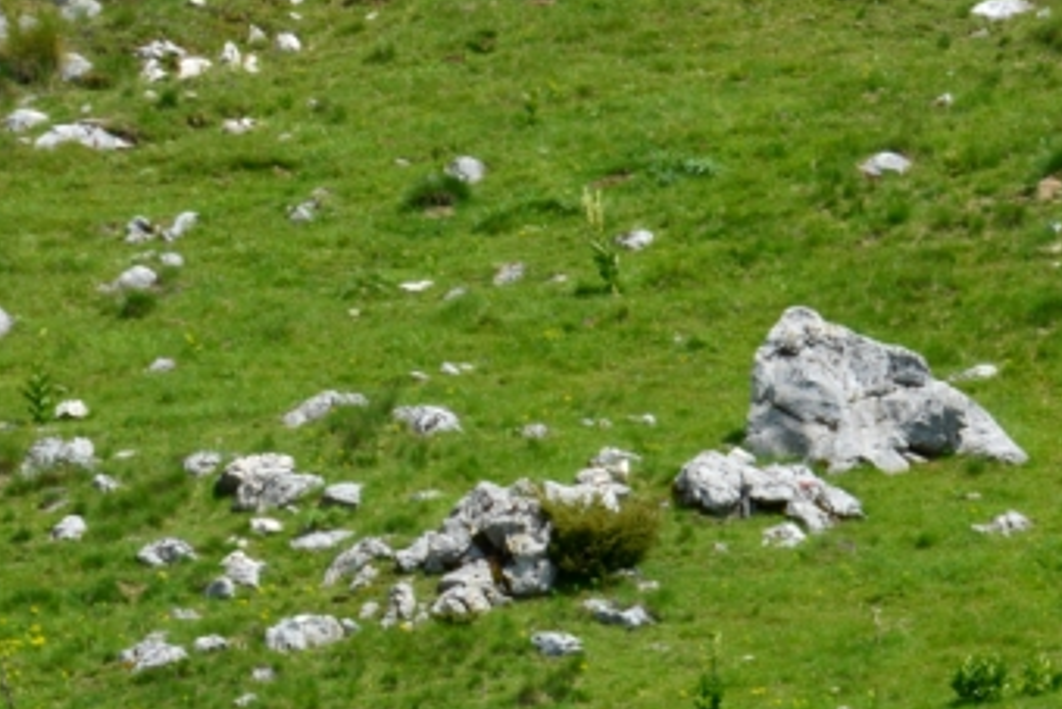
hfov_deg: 4.3
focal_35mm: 475
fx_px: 14003
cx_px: 956
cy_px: 1010
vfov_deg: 2.9
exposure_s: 1/200
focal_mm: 105
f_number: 13
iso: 250
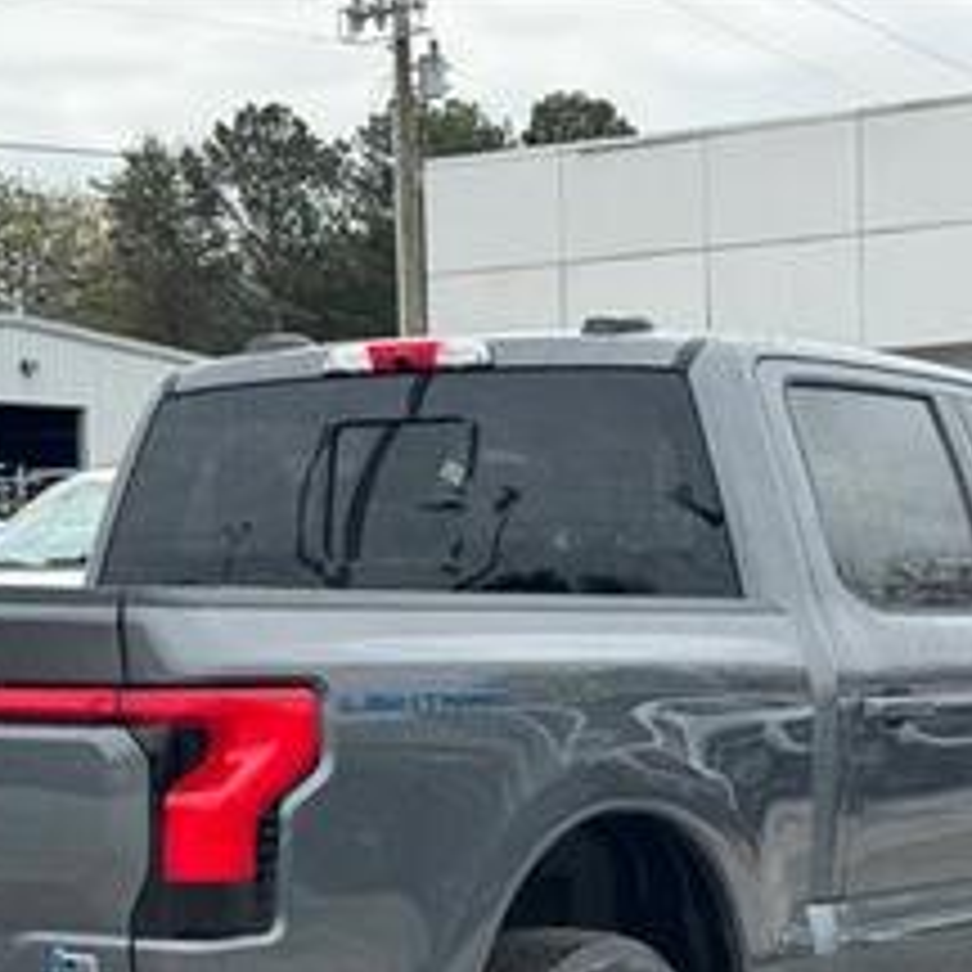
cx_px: 382
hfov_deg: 17.6
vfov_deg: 17.4
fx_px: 3145
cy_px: 832
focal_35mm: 99
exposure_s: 1/1770
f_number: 1.78
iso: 64
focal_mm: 6.76
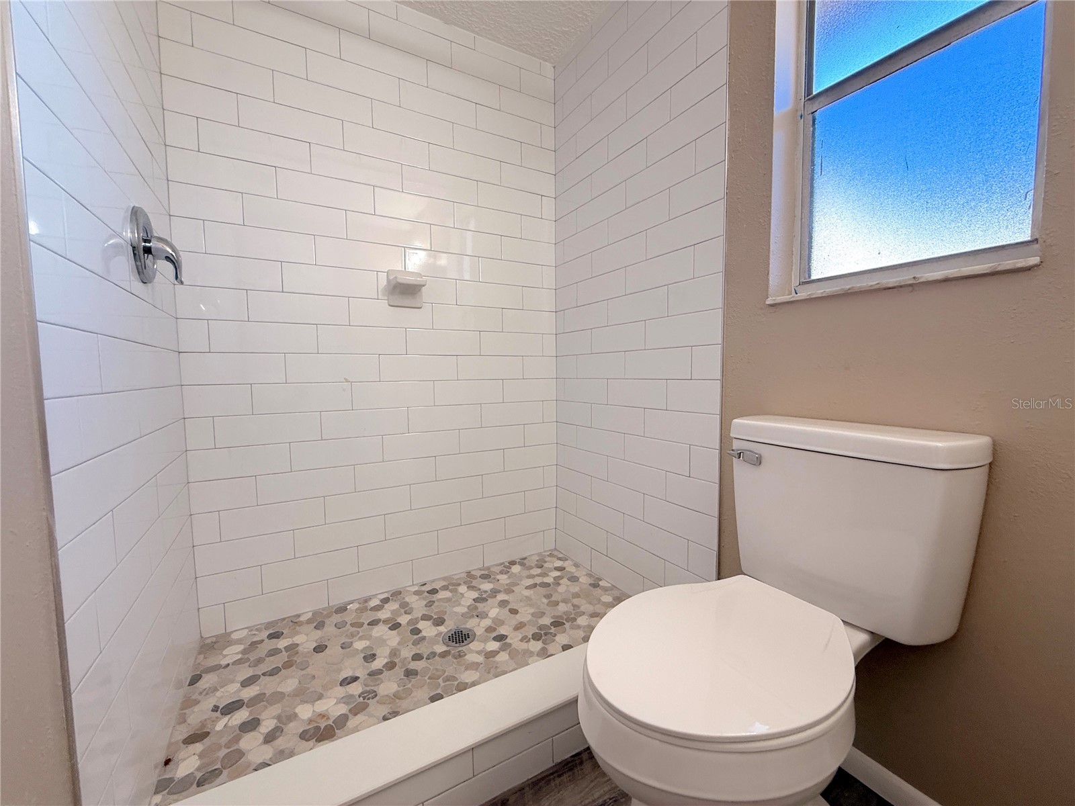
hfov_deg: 102.1
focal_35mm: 14
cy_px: 403
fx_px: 435
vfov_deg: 85.7
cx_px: 538
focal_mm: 2.22
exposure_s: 1/120
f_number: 2.2
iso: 125
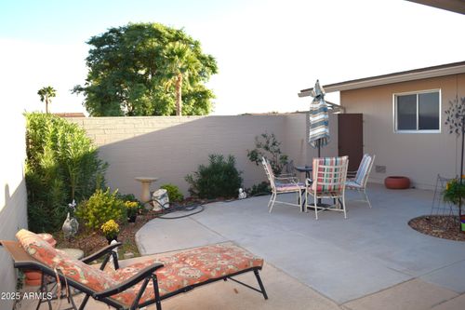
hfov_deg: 67.4
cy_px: 155
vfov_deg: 47.9
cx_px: 232
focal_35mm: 27
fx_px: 349
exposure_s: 1/200
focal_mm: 18
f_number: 7.1
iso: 100
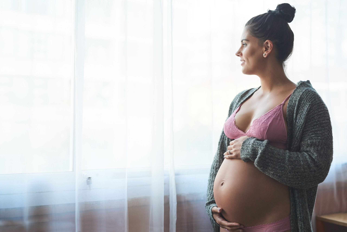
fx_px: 482
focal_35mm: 50
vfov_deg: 27.0
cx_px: 174
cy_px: 116
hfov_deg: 39.6
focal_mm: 50
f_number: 2
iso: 500
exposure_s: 1/250
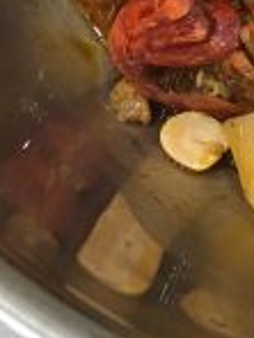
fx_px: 1340
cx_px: 502
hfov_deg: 10.0
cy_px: -194
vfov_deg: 13.4
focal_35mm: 137
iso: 64
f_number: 2.2
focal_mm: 4.15
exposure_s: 1/17
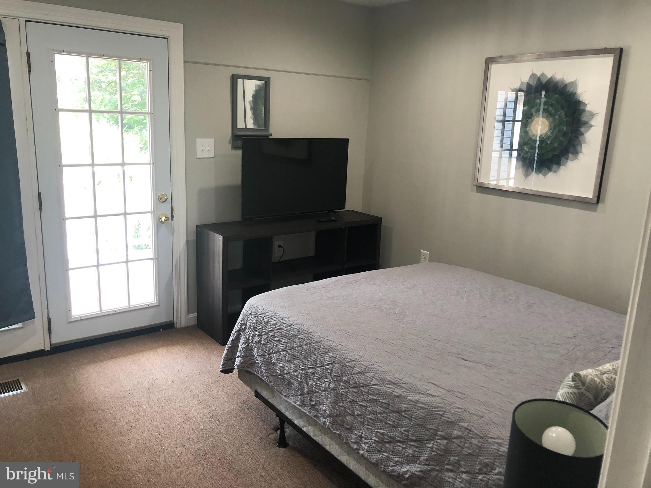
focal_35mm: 28
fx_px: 527
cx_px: 326
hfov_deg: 63.4
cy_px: 244
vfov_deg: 49.7
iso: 40
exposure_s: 1/30
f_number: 1.8
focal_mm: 4
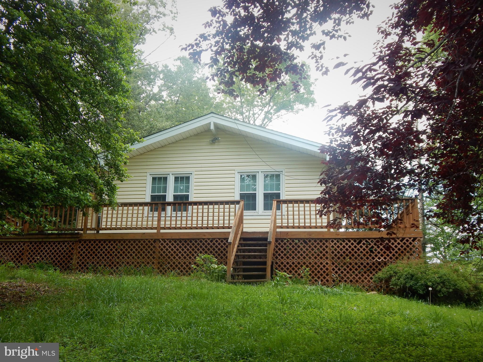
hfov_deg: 54.0
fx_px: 474
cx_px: 242
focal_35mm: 34
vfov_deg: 41.8
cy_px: 181
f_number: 3.3
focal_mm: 6.1
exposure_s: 1/125
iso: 125
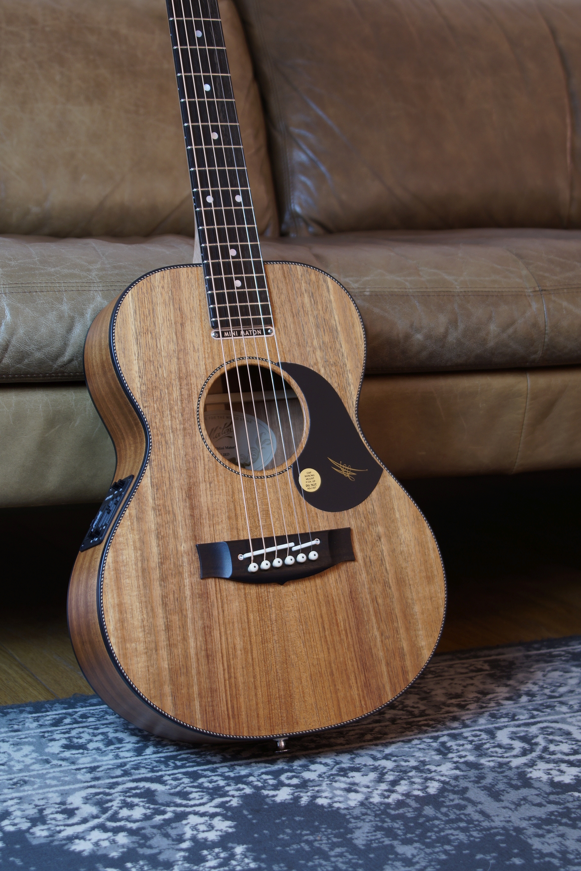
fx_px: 1634
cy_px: 436
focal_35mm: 68
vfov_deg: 29.9
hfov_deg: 20.2
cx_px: 290
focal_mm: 45
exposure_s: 1/6
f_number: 4.5
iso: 100
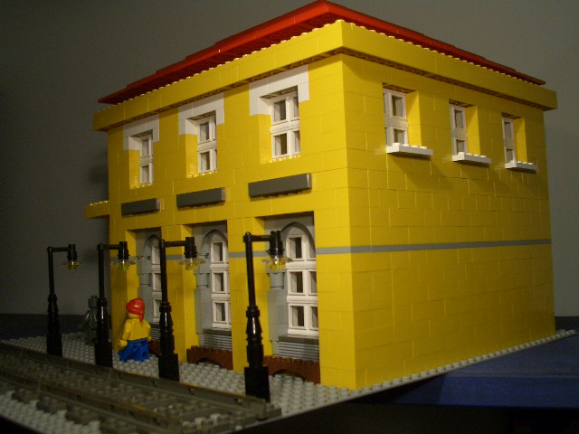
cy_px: 217
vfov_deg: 35.1
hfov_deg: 45.8
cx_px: 290
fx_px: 686
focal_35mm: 41
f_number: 2.8
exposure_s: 1/80
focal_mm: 6.8
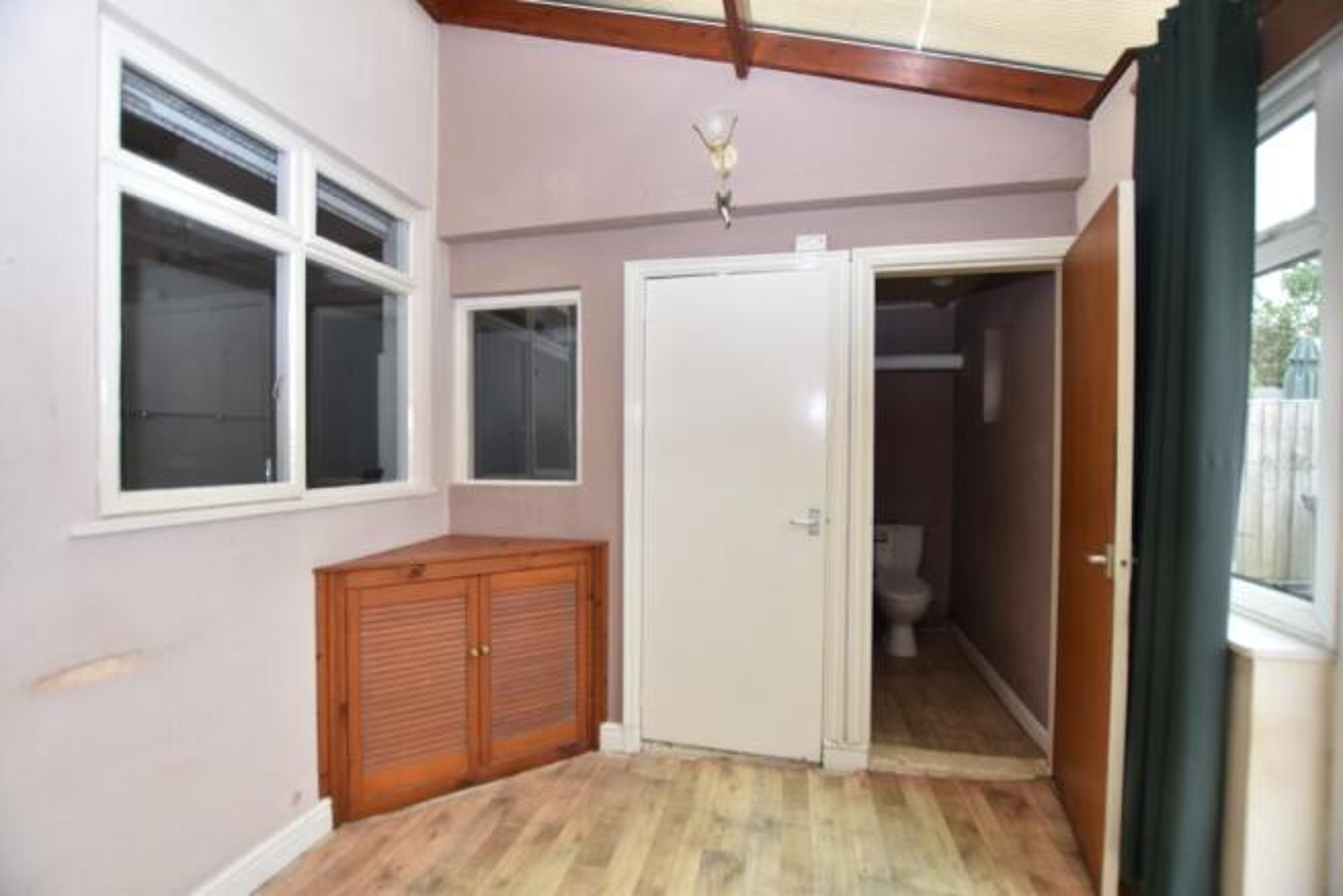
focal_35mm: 15
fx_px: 560
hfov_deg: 100.4
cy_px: 448
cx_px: 672
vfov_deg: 77.4
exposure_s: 1/100
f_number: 4
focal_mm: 10
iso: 100
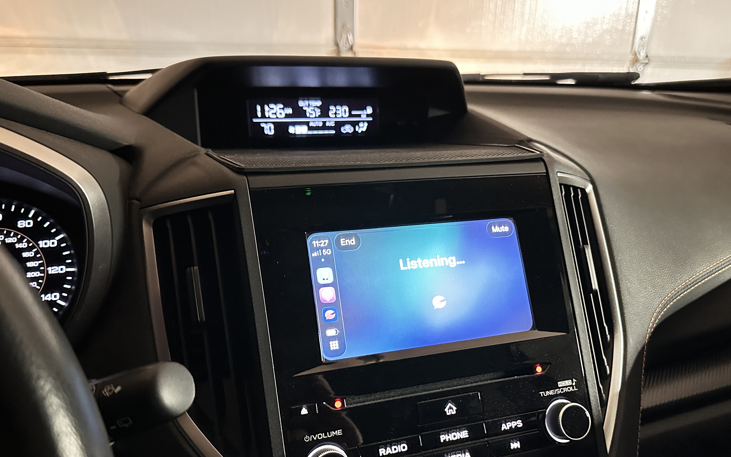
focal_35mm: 31
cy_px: 251
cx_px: 406
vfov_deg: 40.6
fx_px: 618
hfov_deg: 61.1
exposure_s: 1/15
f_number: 1.78
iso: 3200
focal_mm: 6.86
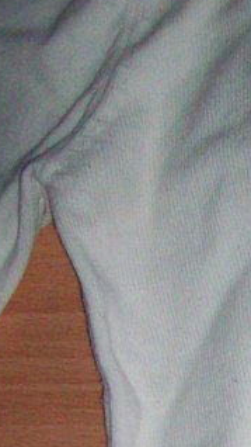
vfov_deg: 11.5
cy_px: 871
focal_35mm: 169
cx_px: 662
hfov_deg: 6.7
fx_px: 1999
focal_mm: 6.2
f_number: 2.8
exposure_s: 1/45
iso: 160
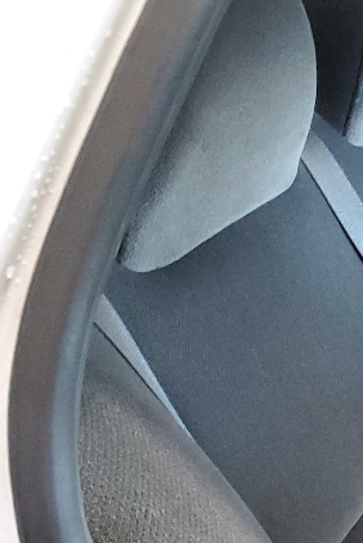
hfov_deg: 12.0
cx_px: 832
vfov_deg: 20.9
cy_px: 507
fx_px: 1435
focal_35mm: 95
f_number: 1.5
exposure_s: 1/40
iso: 299
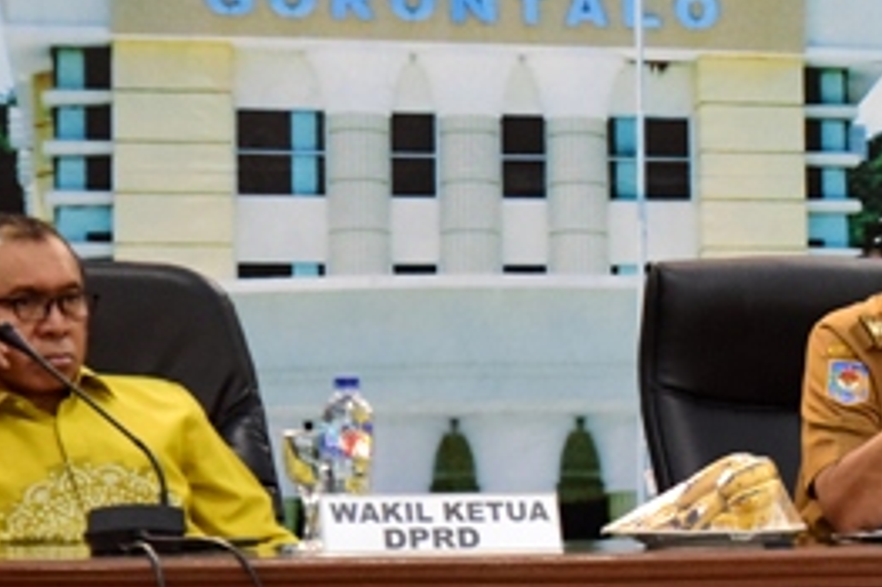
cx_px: 889
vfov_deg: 7.2
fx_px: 4652
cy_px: 401
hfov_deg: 10.7
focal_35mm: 190
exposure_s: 1/125
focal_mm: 78
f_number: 4
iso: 5000
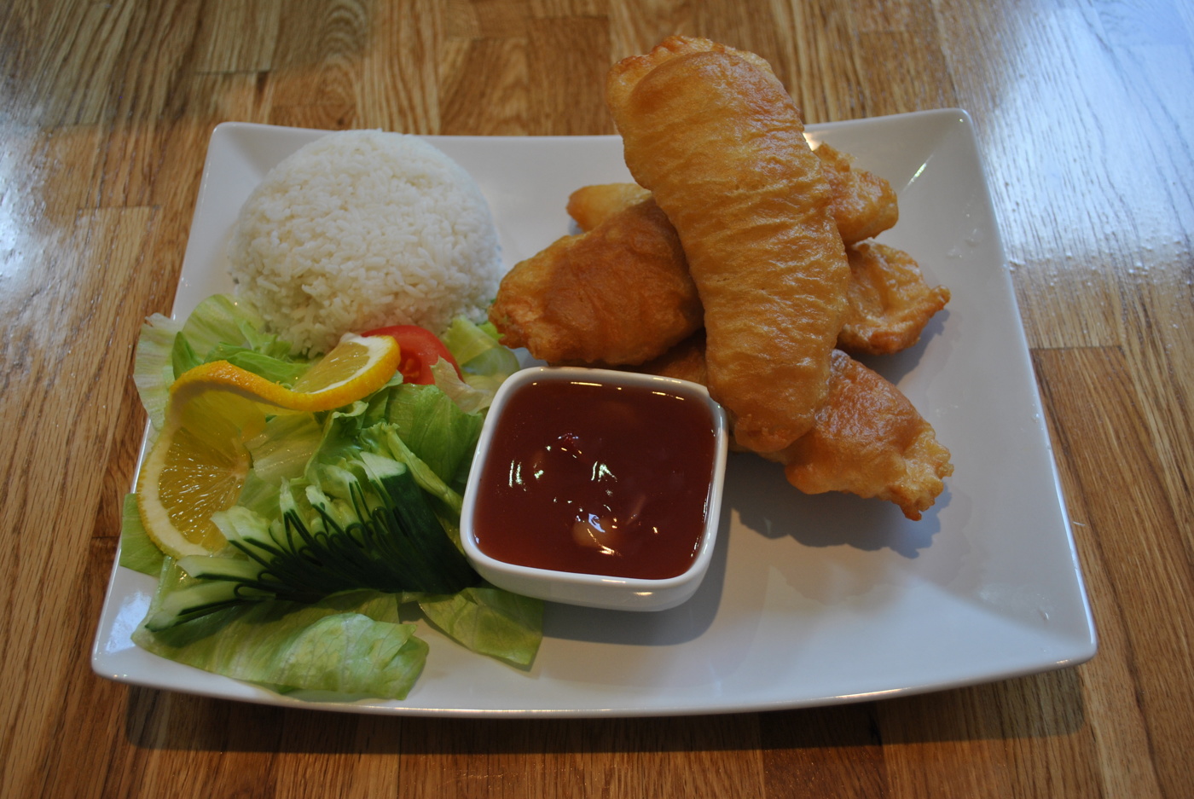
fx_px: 1295
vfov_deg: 34.3
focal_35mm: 39
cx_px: 597
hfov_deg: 49.5
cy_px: 400
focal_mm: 26
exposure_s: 1/60
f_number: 4.2
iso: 200
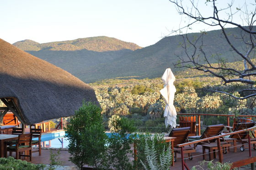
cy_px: 85
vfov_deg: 18.1
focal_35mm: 75
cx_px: 128
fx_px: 532
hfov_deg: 27.0
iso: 200
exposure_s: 1/80
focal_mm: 50
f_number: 9
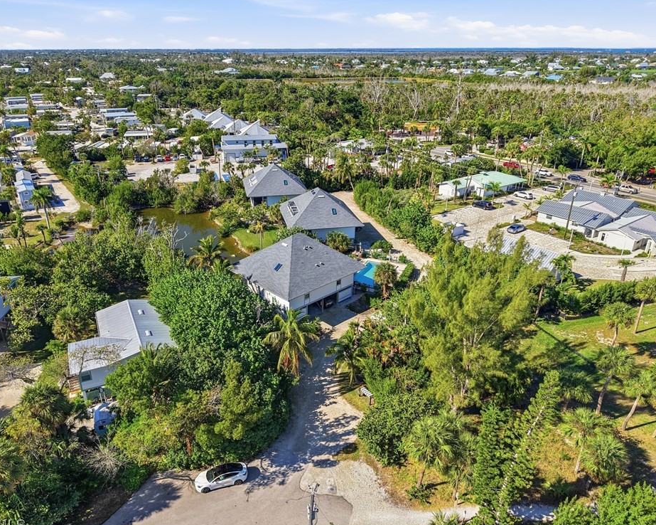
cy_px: 268
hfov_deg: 65.9
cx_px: 303
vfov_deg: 54.9
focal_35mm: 26
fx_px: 505
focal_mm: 8.7
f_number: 1.8
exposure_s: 1/2000
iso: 100
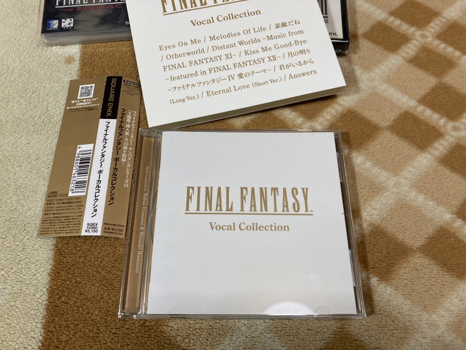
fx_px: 377
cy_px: 175
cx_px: 233
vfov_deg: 49.7
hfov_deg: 63.4
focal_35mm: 28
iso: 125
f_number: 1.8
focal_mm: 3.99
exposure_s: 1/60
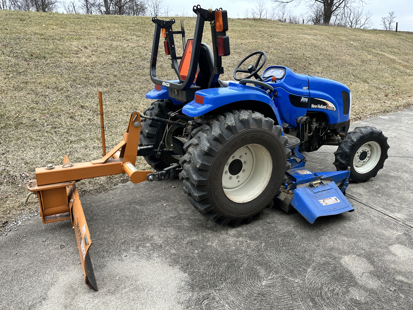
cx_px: 206
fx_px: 286
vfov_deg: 56.8
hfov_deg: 71.6
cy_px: 155
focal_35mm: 24
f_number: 1.78
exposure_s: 1/718
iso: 80
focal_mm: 6.86
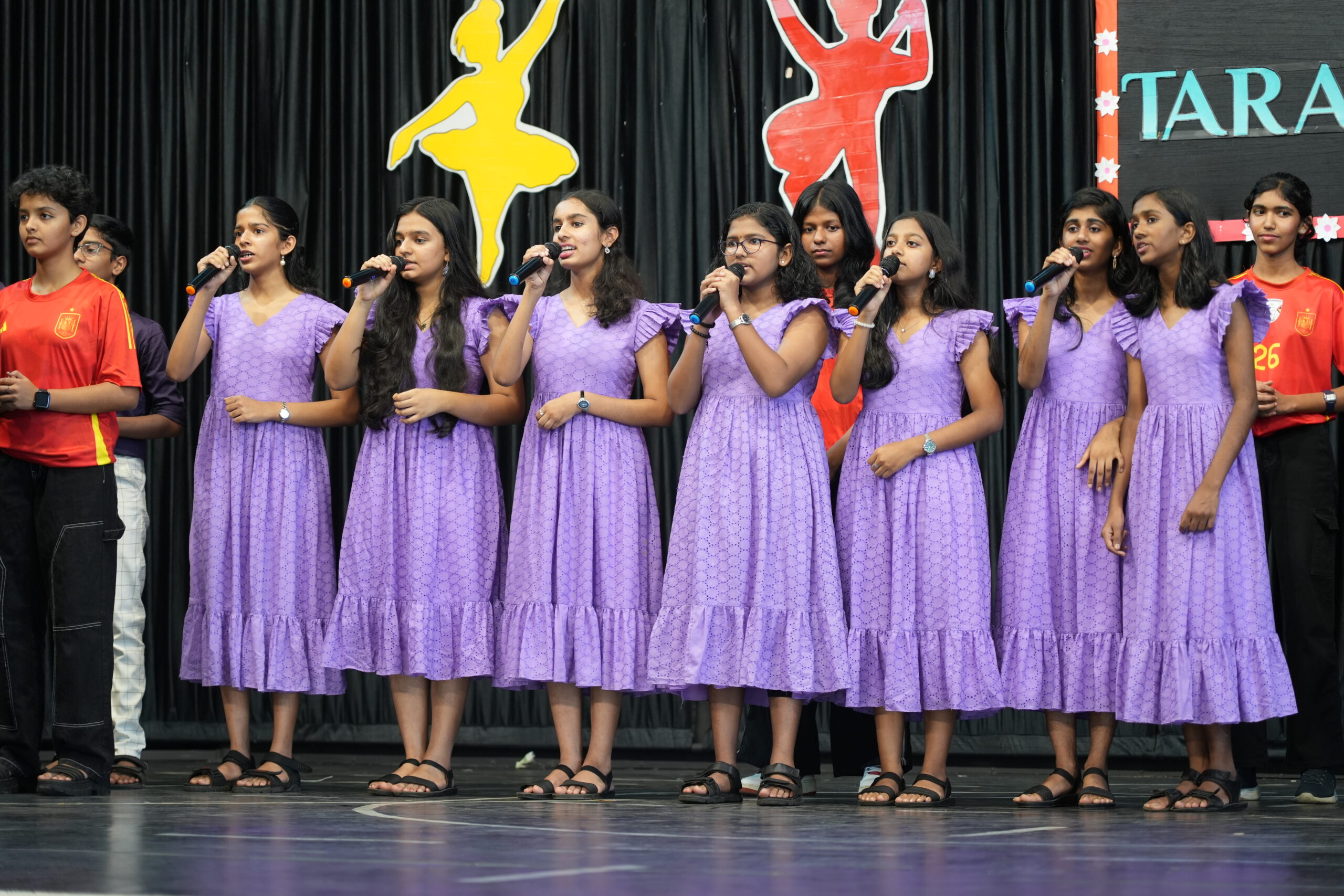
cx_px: 672
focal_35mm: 105
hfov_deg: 19.5
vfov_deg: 13.0
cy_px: 448
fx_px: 3920
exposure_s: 1/100
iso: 1000
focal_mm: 105
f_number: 4
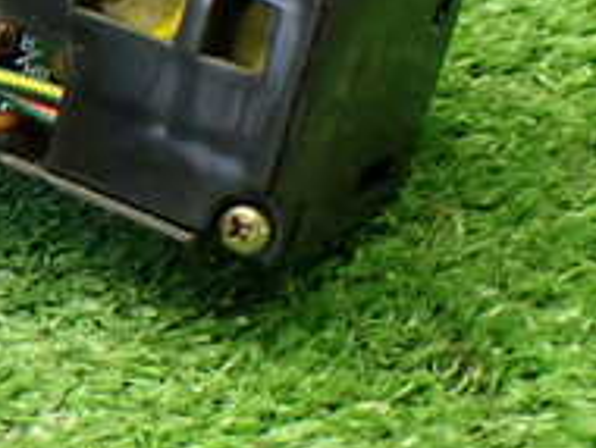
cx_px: -329
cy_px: 119
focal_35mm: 120
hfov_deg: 15.1
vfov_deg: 12.3
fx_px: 2069
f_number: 2.7
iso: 800
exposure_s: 1/50
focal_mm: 6.83
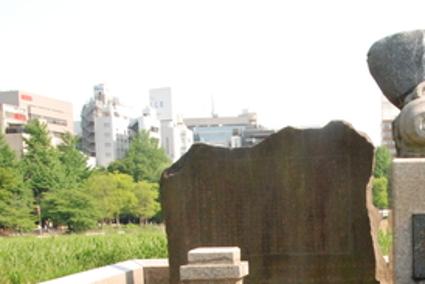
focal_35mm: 70
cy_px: 312
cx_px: 354
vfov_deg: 18.7
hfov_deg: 28.1
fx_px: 827
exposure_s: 1/500
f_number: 11
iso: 1600
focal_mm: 20
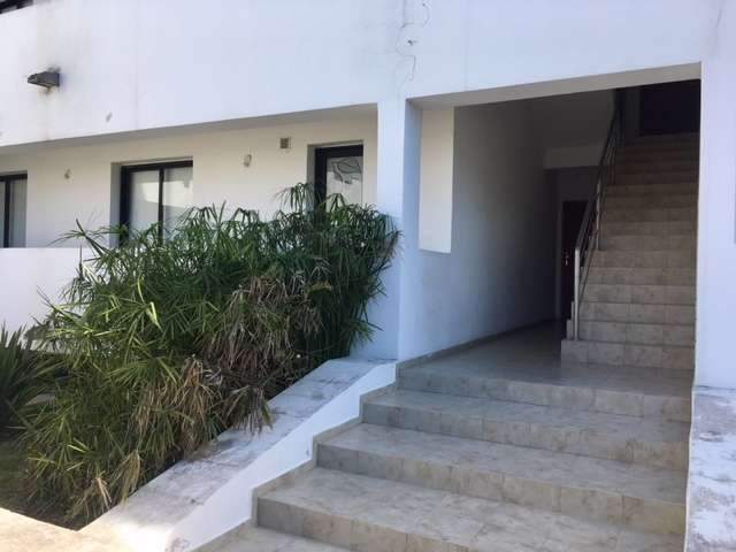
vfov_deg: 48.2
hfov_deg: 61.7
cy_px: 276
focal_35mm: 29
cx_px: 368
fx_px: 617
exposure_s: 1/519
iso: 25
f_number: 2.2
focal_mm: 4.15
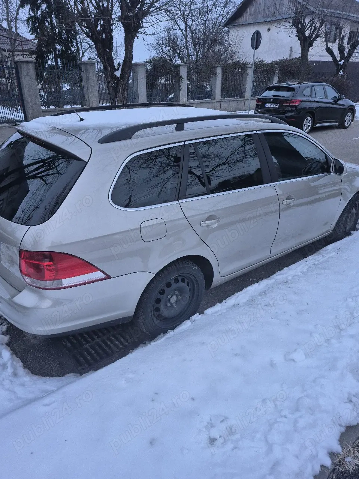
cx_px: 174
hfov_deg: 56.8
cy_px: 240
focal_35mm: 24
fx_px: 332
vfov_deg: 71.6
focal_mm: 5.4
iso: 250
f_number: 1.8
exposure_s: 1/100
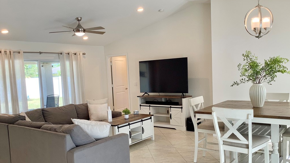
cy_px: 94
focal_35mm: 34
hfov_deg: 58.0
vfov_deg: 34.6
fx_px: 261
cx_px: 145
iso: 32
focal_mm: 3.3
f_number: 2.4
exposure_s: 1/120
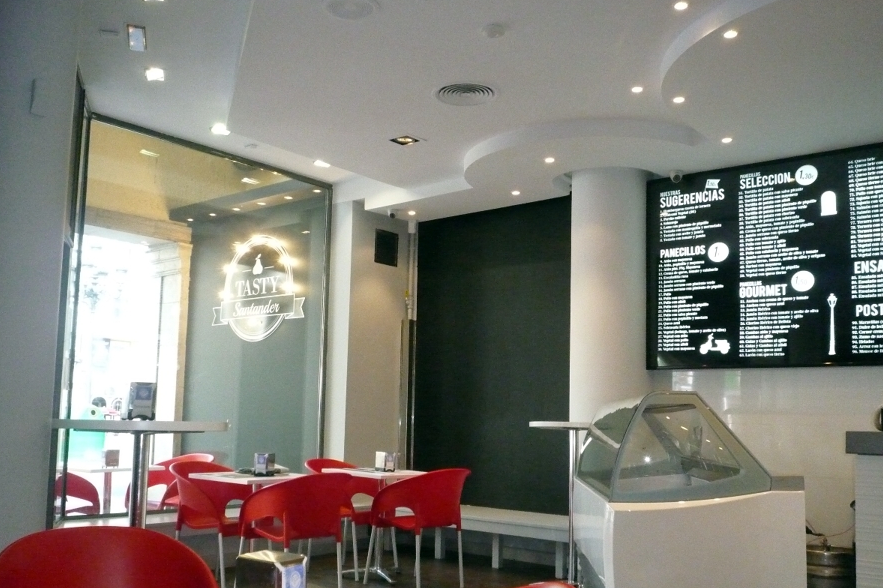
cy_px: 332
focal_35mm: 35
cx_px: 437
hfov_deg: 54.5
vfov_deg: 37.8
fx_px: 858
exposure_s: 1/200
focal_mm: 5.8
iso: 800
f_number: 3.6
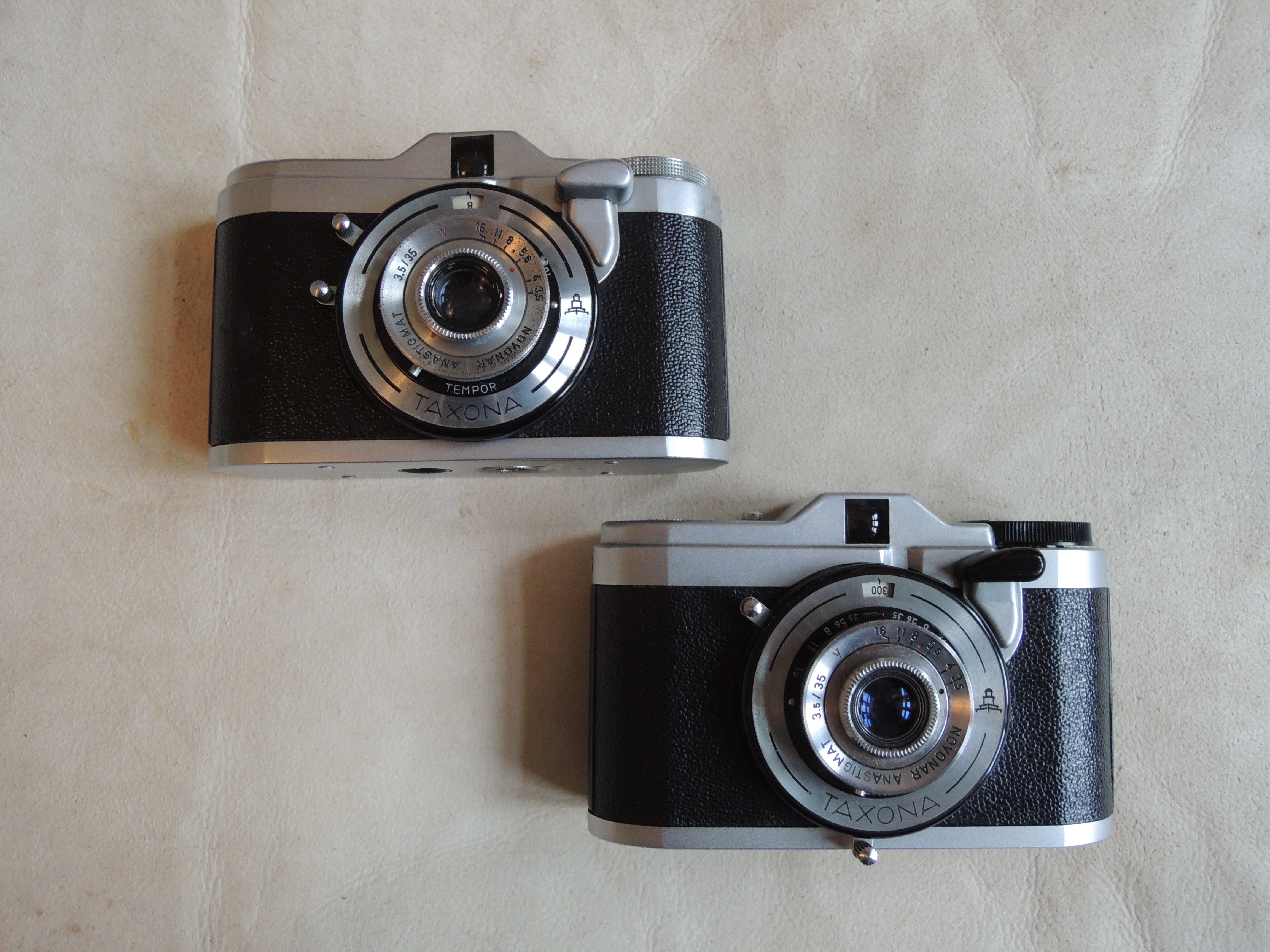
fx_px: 1027
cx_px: 635
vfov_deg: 49.7
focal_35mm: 28
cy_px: 476
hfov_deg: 63.4
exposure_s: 1/30
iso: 320
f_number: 2.8
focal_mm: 5
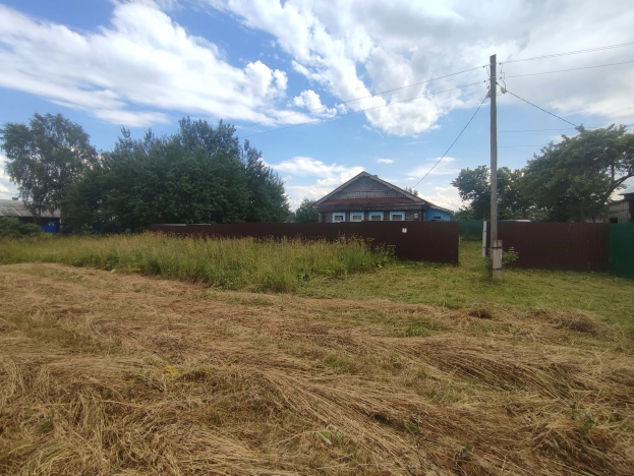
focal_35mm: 16
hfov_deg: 94.5
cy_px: 238
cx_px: 317
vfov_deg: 78.2
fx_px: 293
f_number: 2.2
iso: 50
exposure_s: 1/847
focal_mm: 1.65
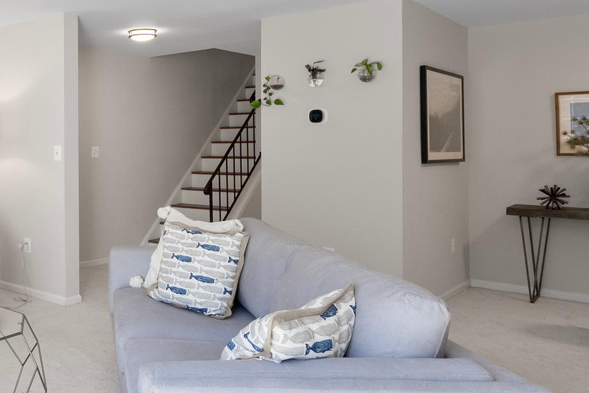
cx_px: 22
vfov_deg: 37.6
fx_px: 573
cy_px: 144
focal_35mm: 35
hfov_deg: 46.9
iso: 800
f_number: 8
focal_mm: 16
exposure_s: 1/30
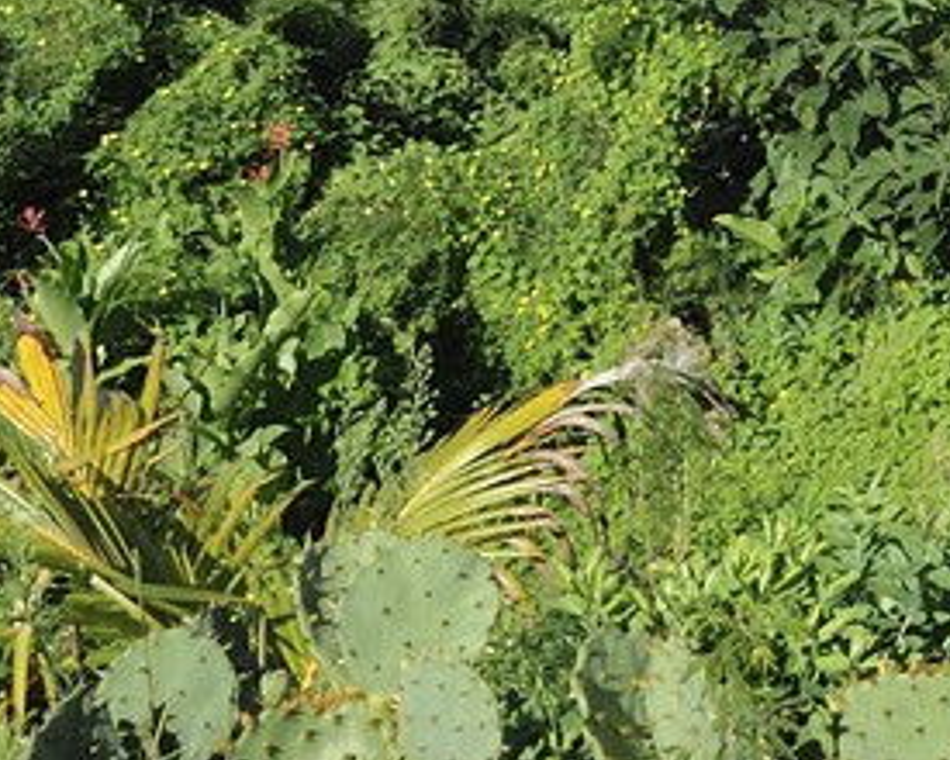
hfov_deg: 13.9
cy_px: -850
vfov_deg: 11.4
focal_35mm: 120
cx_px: 1817
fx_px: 3374
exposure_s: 1/160
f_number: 14
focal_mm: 22
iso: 200
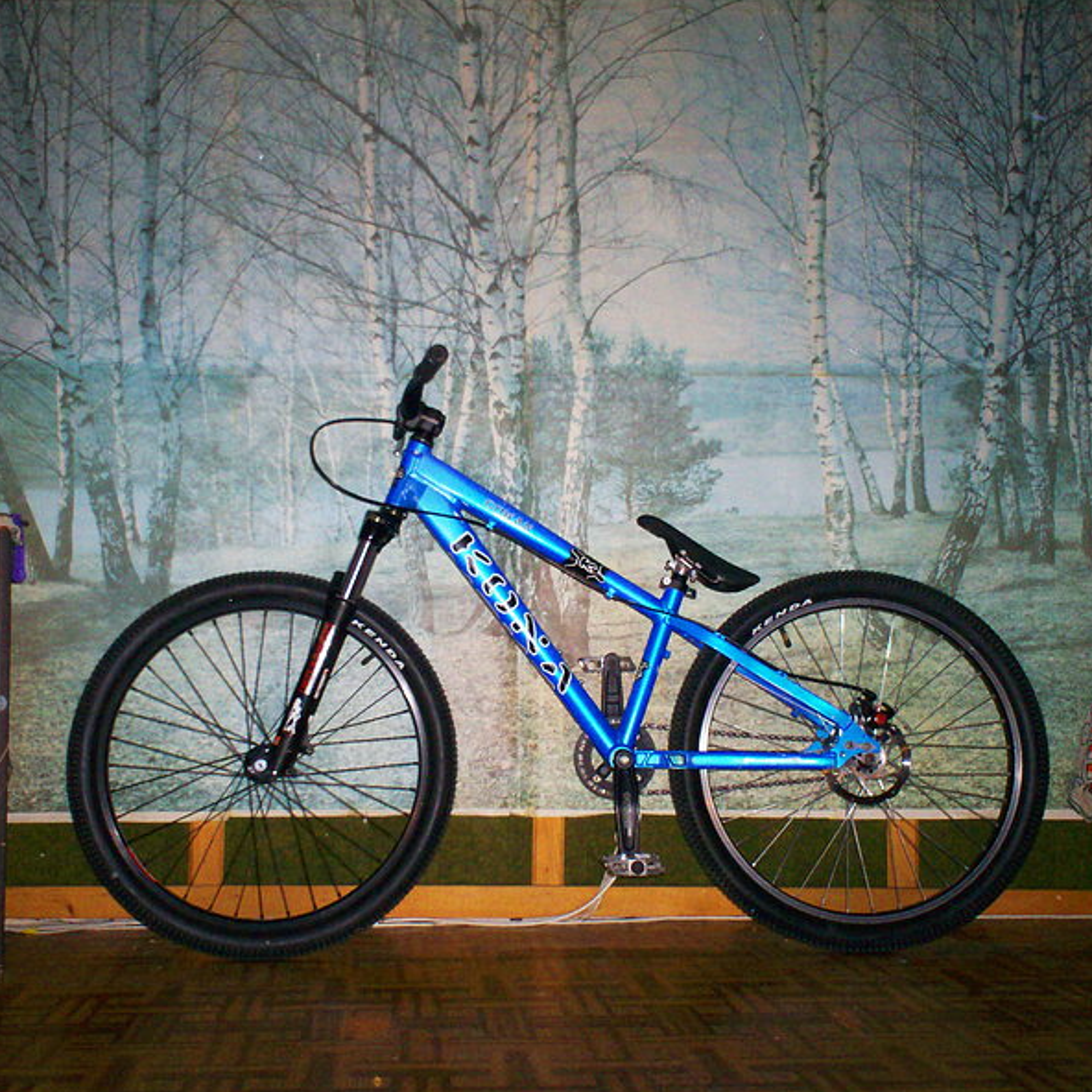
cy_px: 548
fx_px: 1535
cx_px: 522
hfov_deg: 39.2
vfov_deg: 39.2
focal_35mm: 43
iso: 140
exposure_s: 1/60
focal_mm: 6
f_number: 4.5
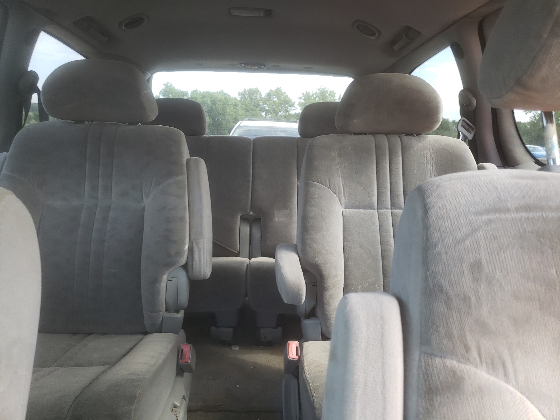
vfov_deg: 53.1
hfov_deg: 67.3
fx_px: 421
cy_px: 210
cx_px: 280
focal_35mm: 26
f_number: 1.5
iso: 70
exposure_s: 1/120
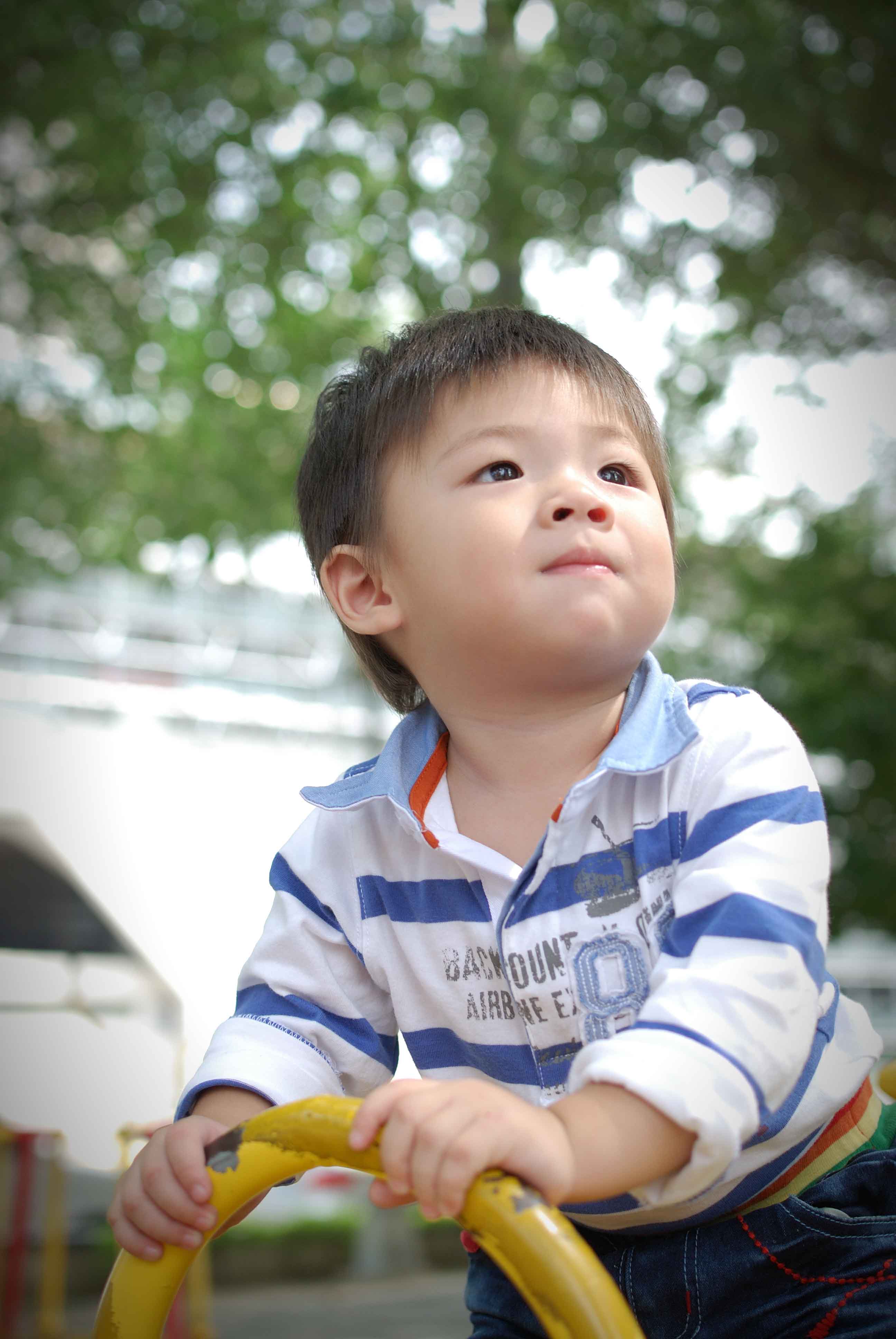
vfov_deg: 37.8
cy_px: 670
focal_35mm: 52
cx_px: 448
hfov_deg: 25.8
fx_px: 1954
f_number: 2.8
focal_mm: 35
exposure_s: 1/320
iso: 160
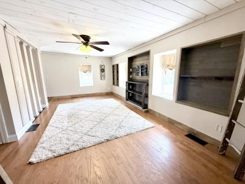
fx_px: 99
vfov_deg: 85.7
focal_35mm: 14
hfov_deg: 102.1
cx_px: 122
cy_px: 92
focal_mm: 2.22
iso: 125
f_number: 2.2
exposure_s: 1/120
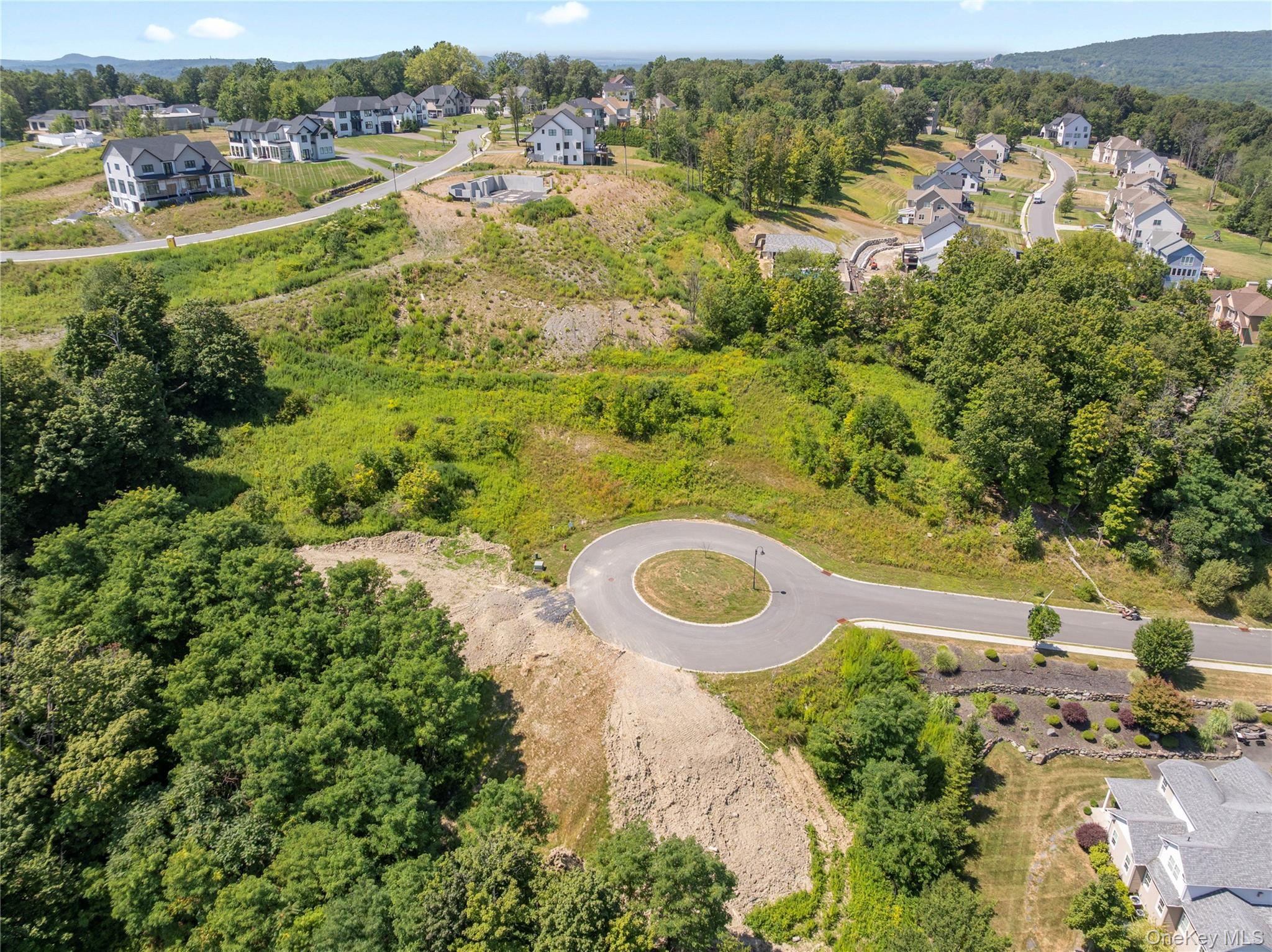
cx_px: 636
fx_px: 881
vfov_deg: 56.8
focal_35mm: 24
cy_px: 476
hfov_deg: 71.6
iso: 120
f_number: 2.8
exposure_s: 1/1250
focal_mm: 12.29
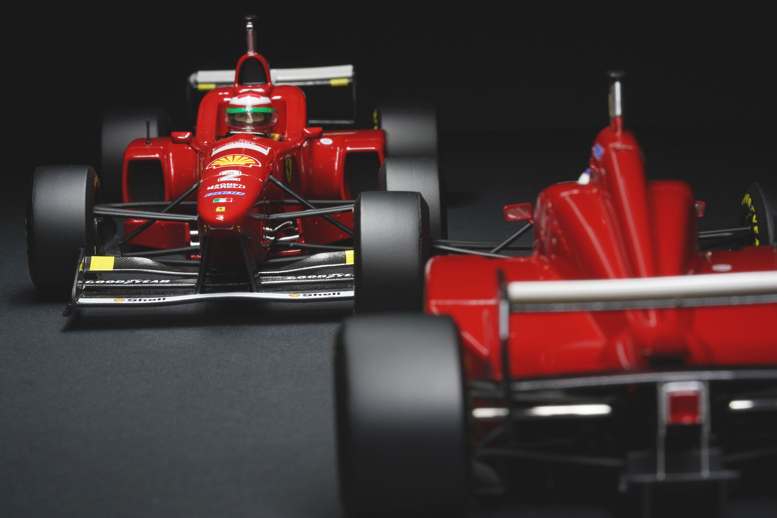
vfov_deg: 15.2
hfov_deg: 22.6
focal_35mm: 90
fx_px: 1942
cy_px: 259
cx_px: 388
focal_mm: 90
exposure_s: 5
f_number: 22
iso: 1000
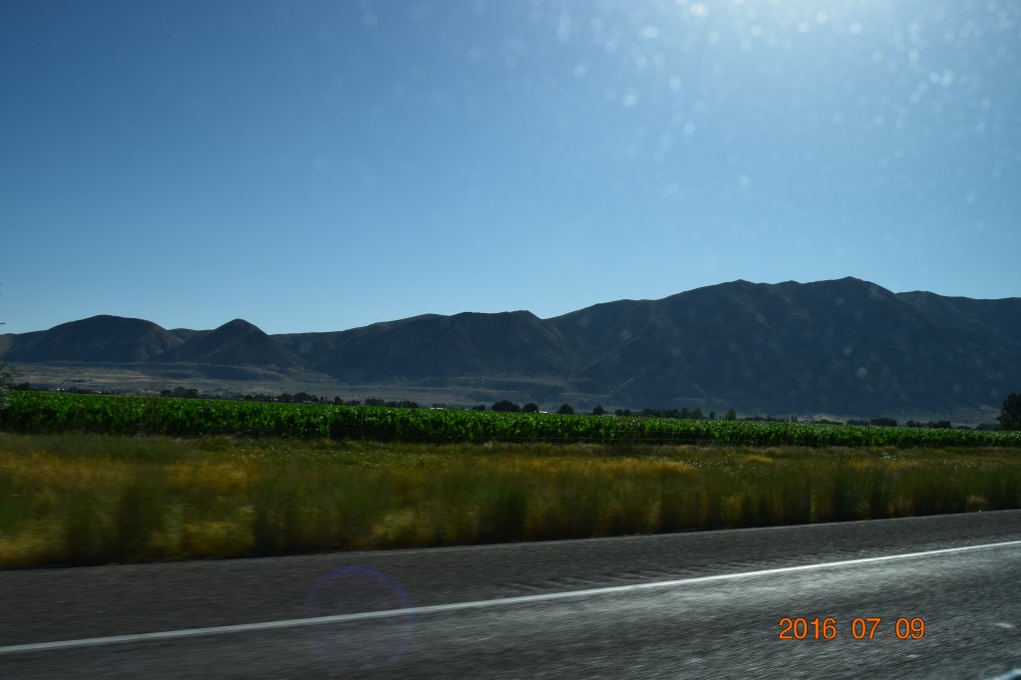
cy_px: 340
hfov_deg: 53.1
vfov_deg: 36.8
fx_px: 1021
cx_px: 510
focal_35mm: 36
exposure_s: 1/500
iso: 280
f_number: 11
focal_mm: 24
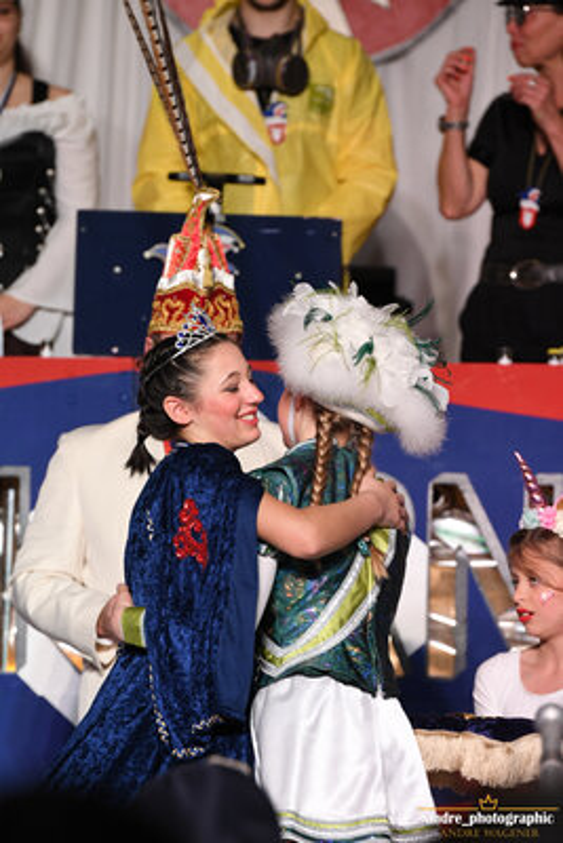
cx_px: 282
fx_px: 5800
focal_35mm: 248
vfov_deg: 8.3
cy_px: 422
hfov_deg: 5.6
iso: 1600
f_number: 3.2
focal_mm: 165
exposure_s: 1/500
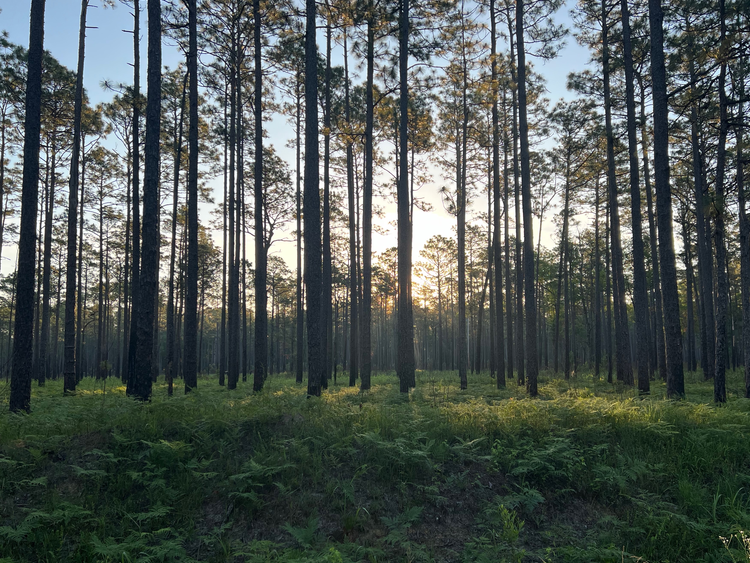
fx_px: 650
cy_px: 299
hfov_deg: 59.9
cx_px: 405
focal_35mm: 30
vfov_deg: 46.8
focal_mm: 5.7
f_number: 1.5
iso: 50
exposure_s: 1/723
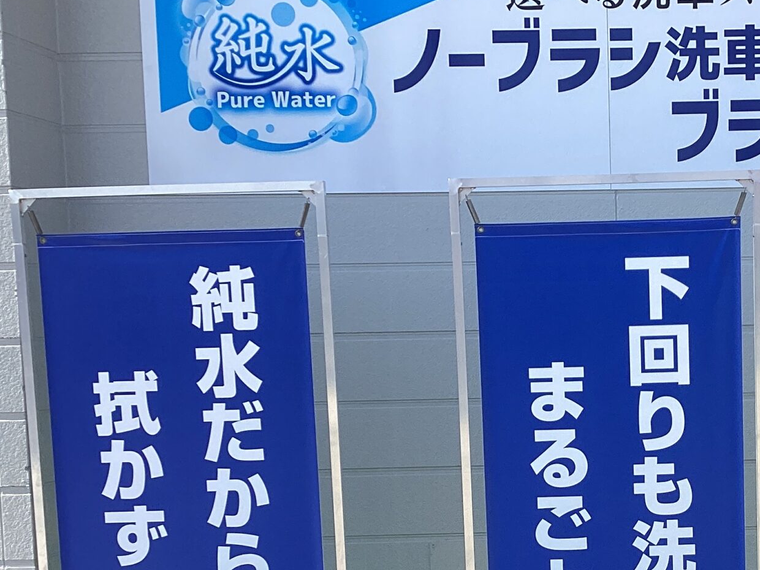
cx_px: 608
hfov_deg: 29.6
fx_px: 1405
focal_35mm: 64
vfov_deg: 22.6
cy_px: 462
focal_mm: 3.3
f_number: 2.4
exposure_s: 1/595
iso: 25
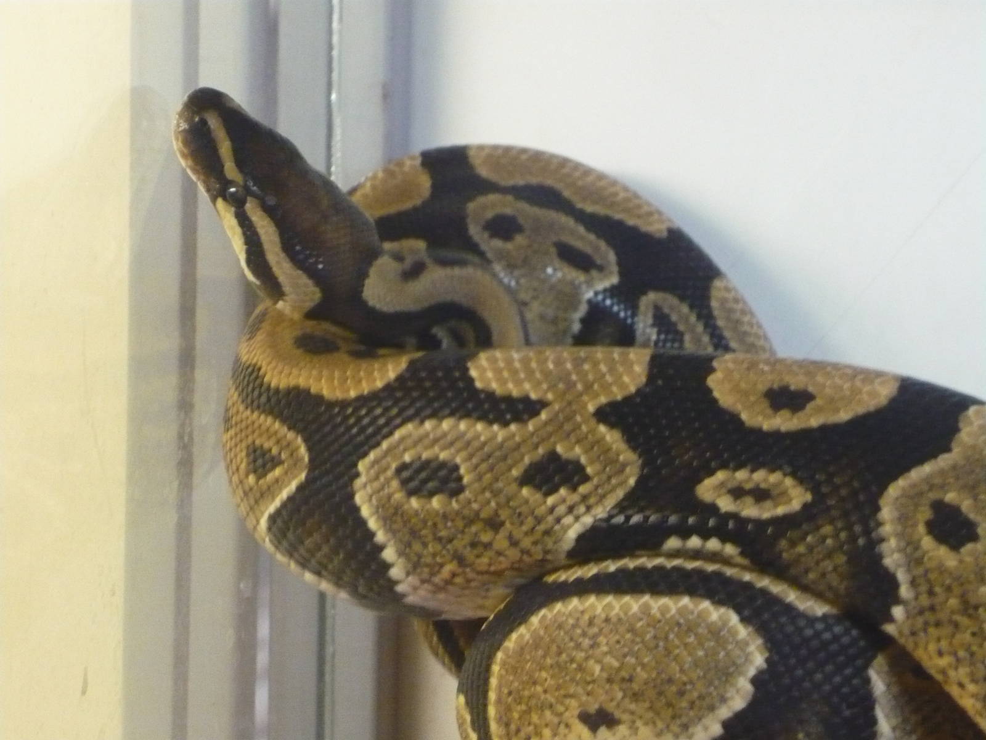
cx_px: 493
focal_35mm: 100
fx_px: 2848
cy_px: 370
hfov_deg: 19.6
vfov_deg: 14.8
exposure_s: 1/20
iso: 800
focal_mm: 16.5
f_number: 5.1
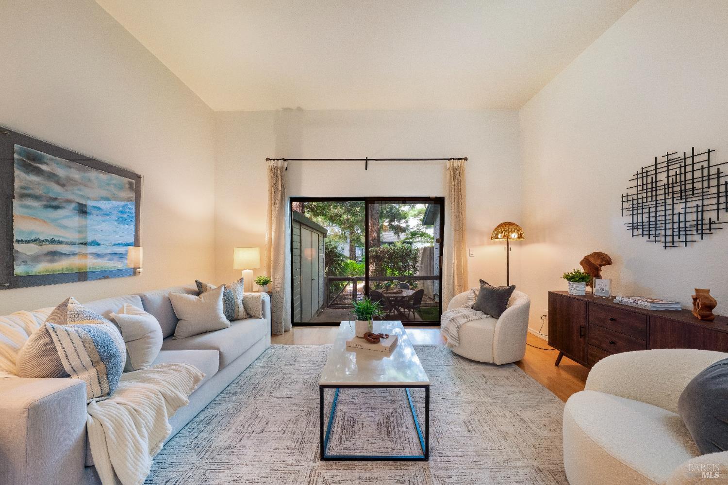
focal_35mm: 12
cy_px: 242
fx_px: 243
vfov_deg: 90.0
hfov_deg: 112.6
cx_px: 364
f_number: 14
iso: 125
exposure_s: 1
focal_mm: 12
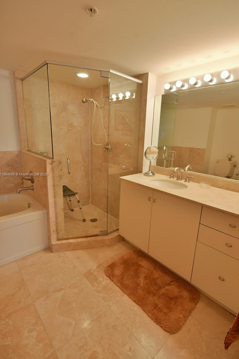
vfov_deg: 96.7
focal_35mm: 16
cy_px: 175
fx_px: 159
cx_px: 124
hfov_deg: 73.7
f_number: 6.3
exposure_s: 1/100
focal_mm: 10
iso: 2800
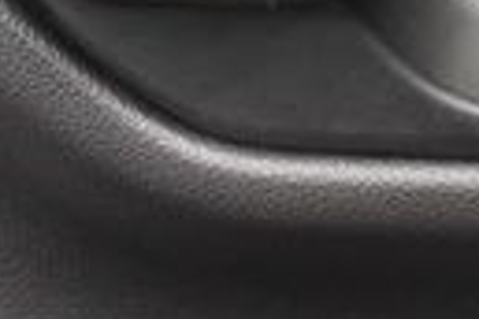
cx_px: 713
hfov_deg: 10.4
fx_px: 2541
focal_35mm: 191
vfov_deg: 7.2
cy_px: 300
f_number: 5
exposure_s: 1/160
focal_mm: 16
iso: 160
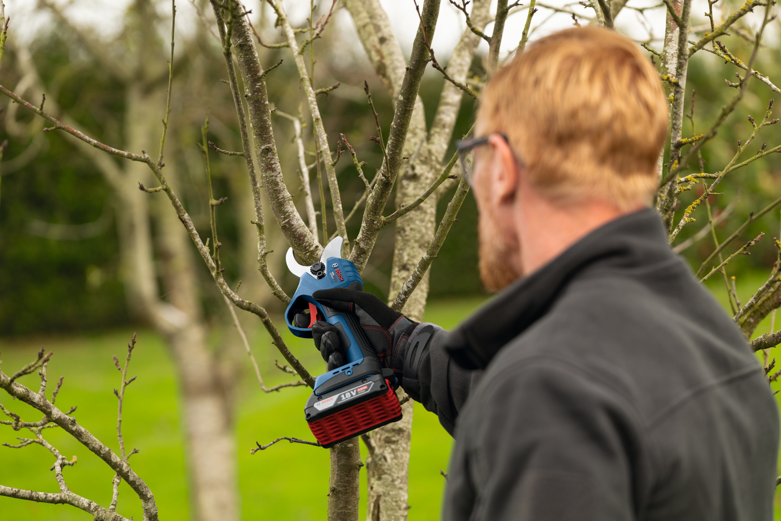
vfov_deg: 13.6
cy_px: 260
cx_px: 390
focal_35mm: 101
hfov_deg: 20.2
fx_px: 2192
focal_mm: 101
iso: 200
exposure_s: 1/200
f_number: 3.2
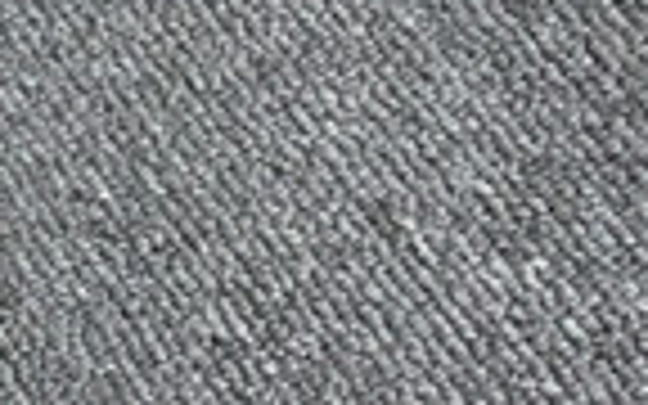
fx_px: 3638
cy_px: 335
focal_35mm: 206
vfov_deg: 6.4
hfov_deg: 8.6
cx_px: -1246
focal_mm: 3.3
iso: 25
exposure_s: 1/431
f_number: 2.4
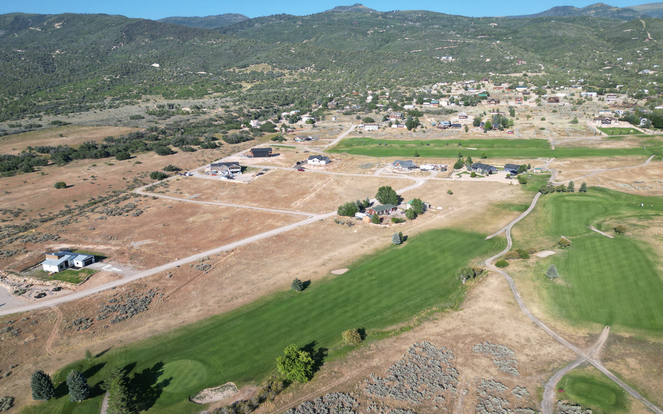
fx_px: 470
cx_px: 325
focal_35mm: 26
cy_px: 236
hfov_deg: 70.4
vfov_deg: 47.4
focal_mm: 6.72
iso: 100
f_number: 1.7
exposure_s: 1/2000
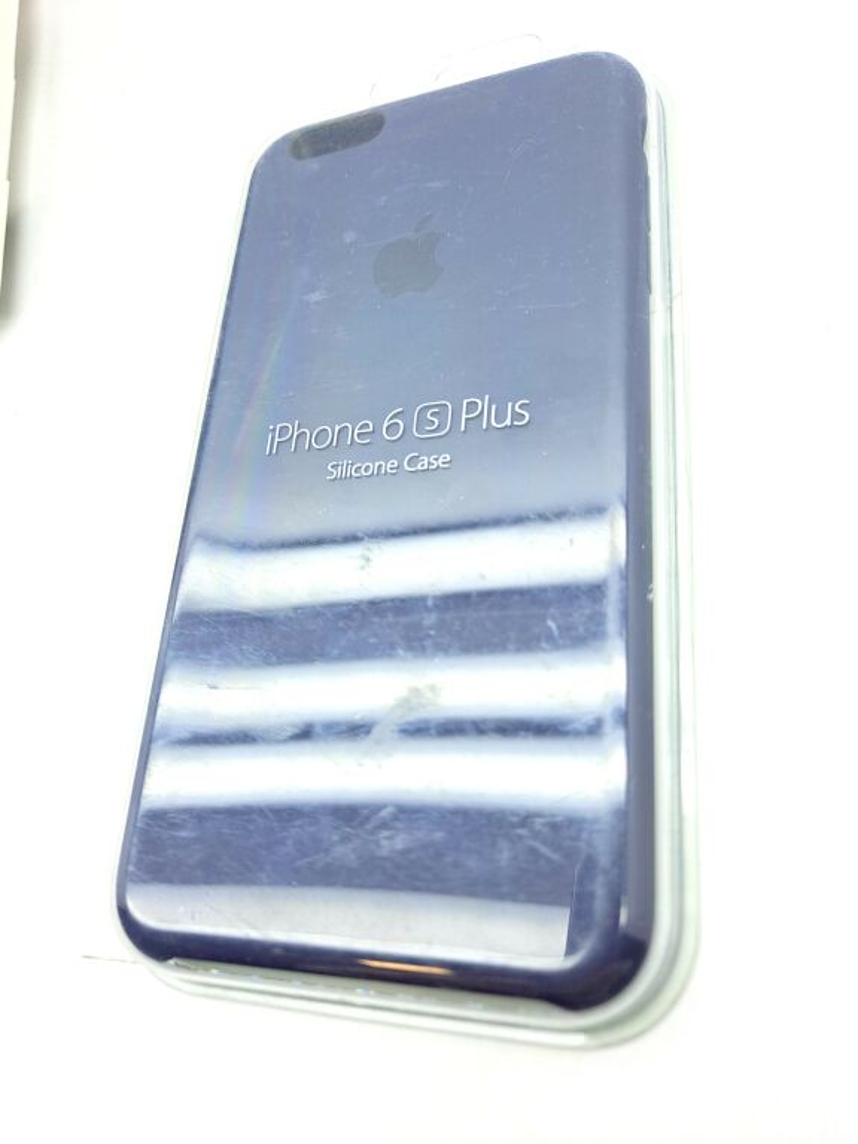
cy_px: 572
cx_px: 429
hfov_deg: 54.9
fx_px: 826
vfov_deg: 69.4
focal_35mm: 25
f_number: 2
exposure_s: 1/181
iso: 32
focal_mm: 4.6
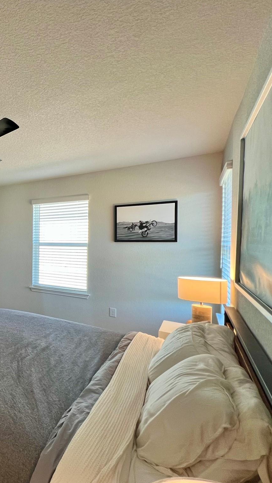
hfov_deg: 41.7
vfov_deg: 89.6
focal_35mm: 19
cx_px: -47
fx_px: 244
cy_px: 241
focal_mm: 1.57
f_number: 1.8
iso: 160
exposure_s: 1/120
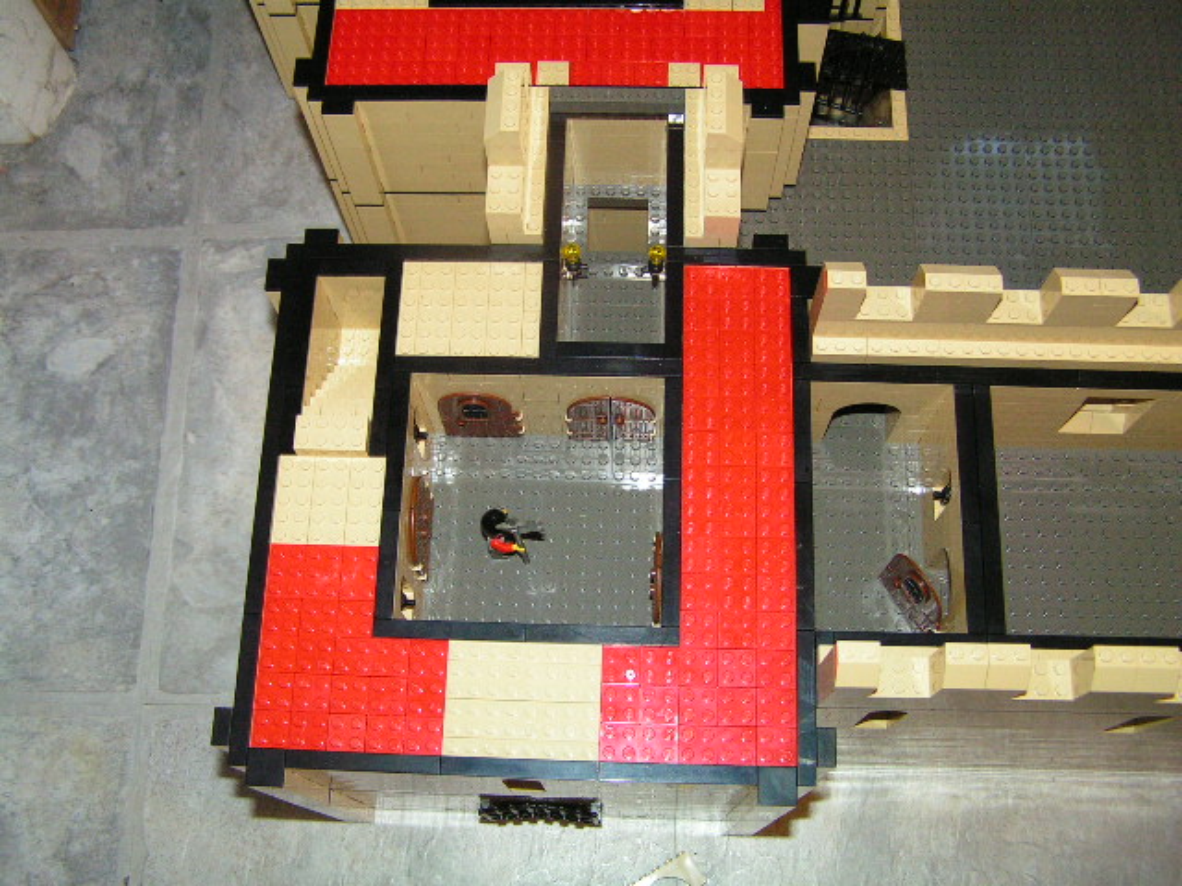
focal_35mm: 38
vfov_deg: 37.7
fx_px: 1298
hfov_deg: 49.0
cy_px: 443
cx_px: 591
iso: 200
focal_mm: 6.3
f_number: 2.8
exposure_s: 1/40
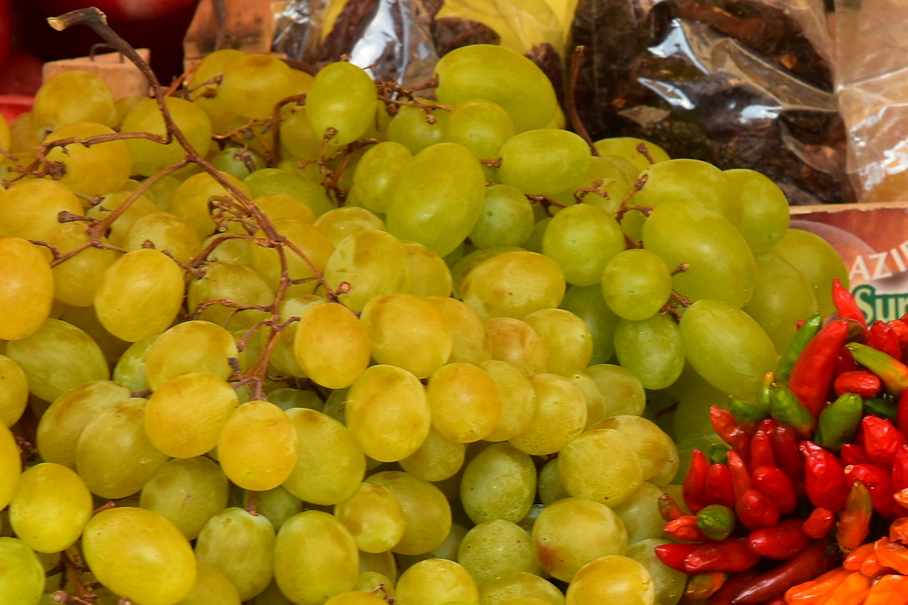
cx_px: 815
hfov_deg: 7.7
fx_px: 6684
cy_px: 608
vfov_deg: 5.2
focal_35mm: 265
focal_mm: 120
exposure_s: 1/13
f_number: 16
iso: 100
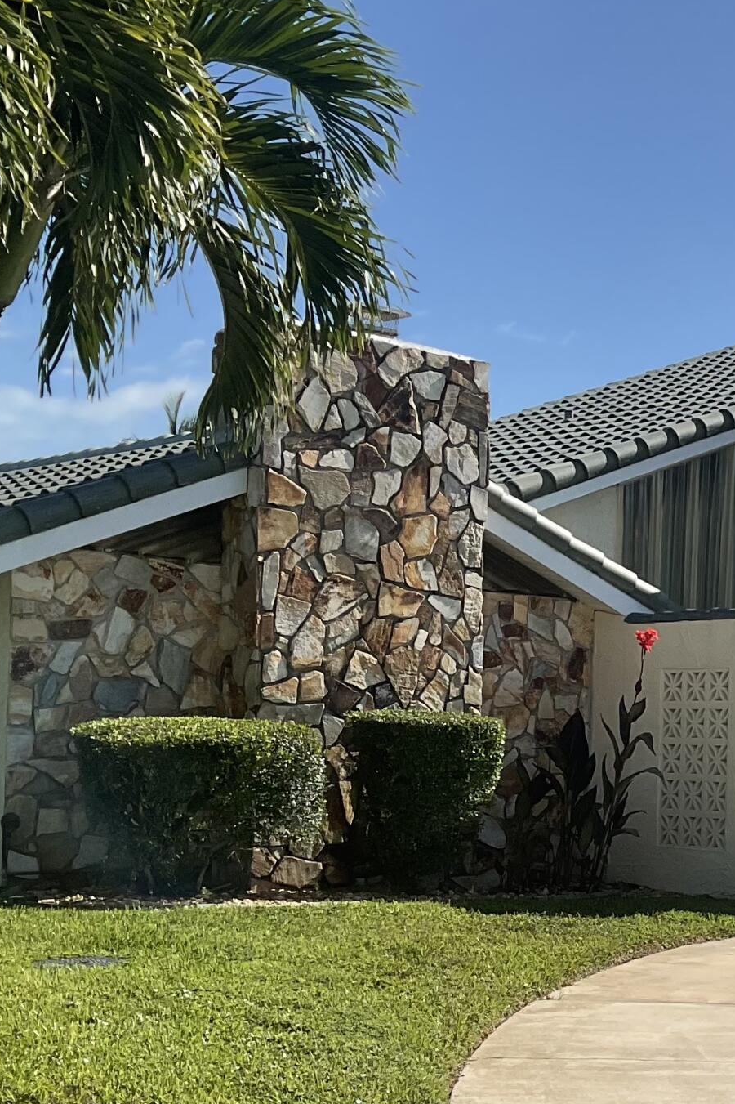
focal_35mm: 67
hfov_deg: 18.4
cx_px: 1043
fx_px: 2053
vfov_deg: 29.8
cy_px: 768
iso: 16
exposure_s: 1/3125
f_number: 1.8
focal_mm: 3
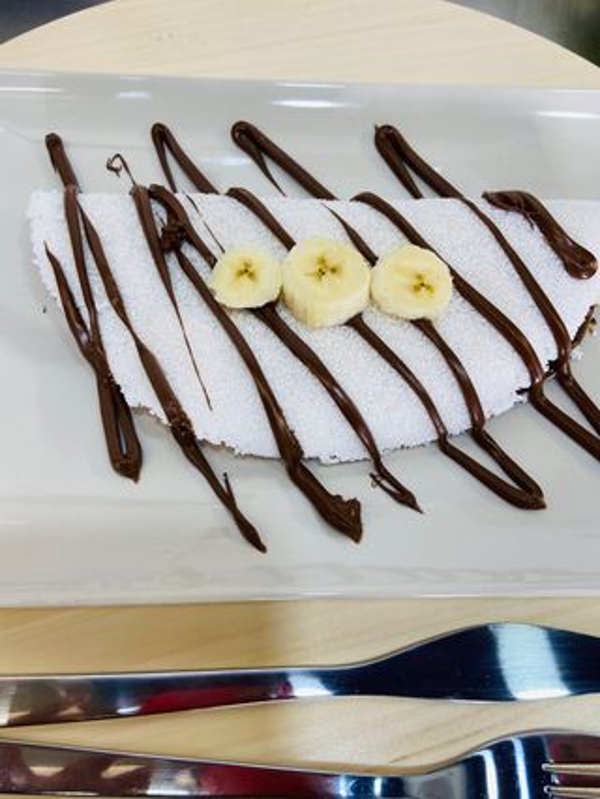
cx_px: 300
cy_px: 400
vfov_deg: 67.3
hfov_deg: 53.1
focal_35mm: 26
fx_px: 600
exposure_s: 1/100
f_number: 1.8
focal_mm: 4.25
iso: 64
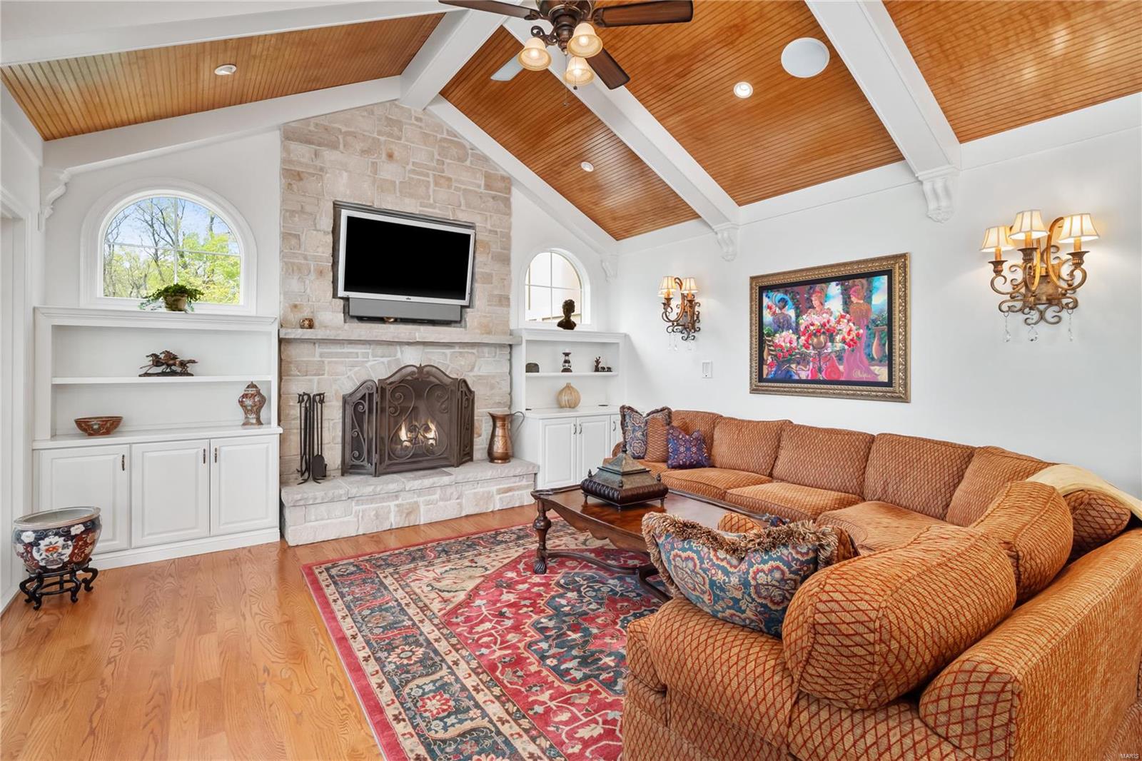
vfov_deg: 73.7
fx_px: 507
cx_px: 571
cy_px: 380
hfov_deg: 96.7
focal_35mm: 16
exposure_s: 1/13
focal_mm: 8
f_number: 7.1
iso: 400
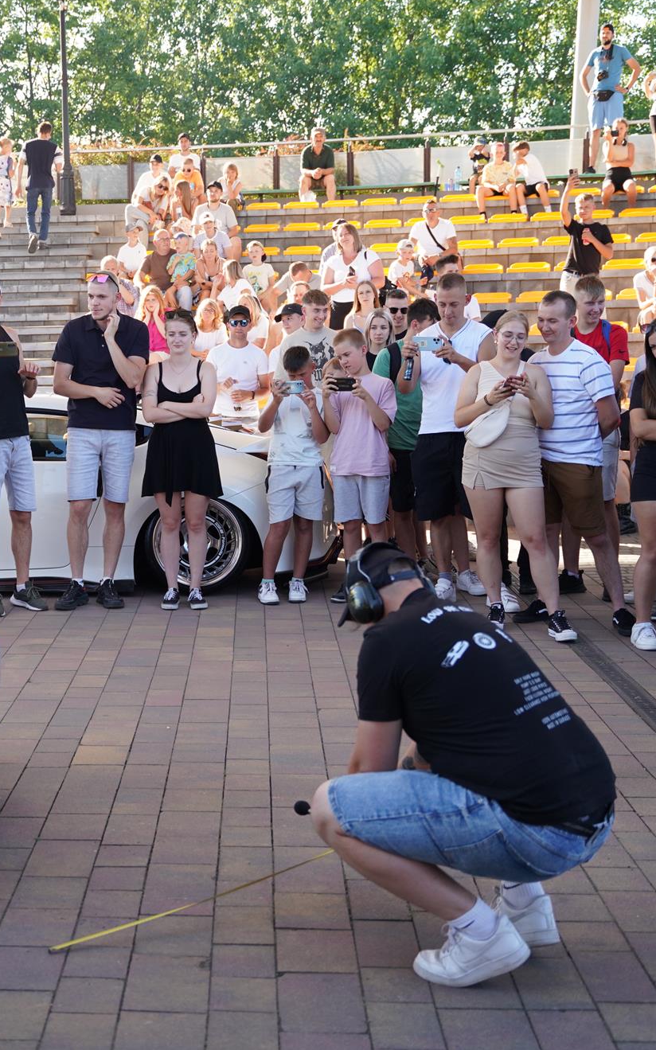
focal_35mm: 52
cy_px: 520
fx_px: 1490
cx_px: 127
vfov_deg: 38.8
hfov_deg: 24.4
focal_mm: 33.7
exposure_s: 1/1600
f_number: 2.8
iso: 800
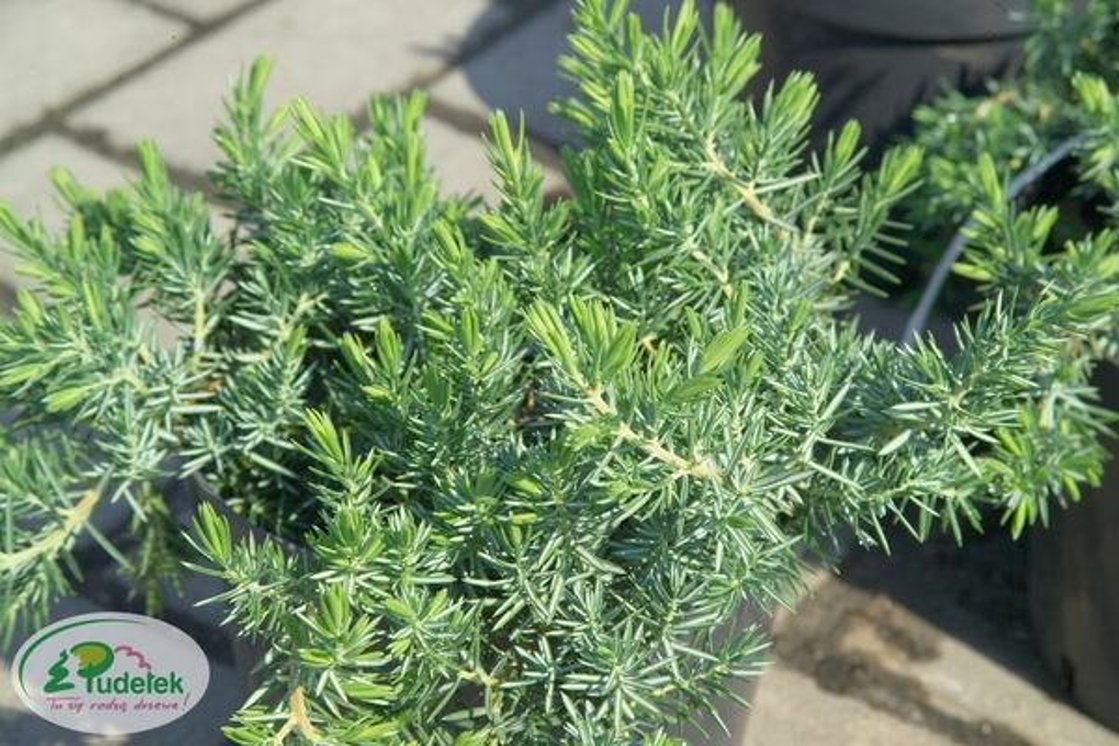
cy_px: 373
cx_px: 560
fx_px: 3263
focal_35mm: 105
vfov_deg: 13.0
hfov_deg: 19.5
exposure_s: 1/90
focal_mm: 105
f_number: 13
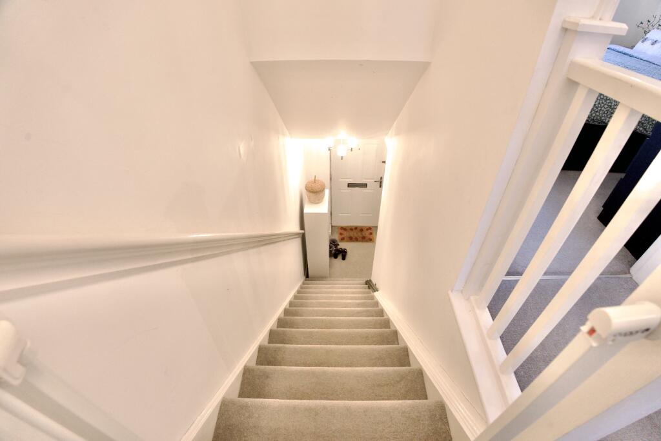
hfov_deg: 96.7
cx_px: 330
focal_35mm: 16
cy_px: 220
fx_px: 294
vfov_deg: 73.8
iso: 4000
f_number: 6.3
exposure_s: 1/80
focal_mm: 16
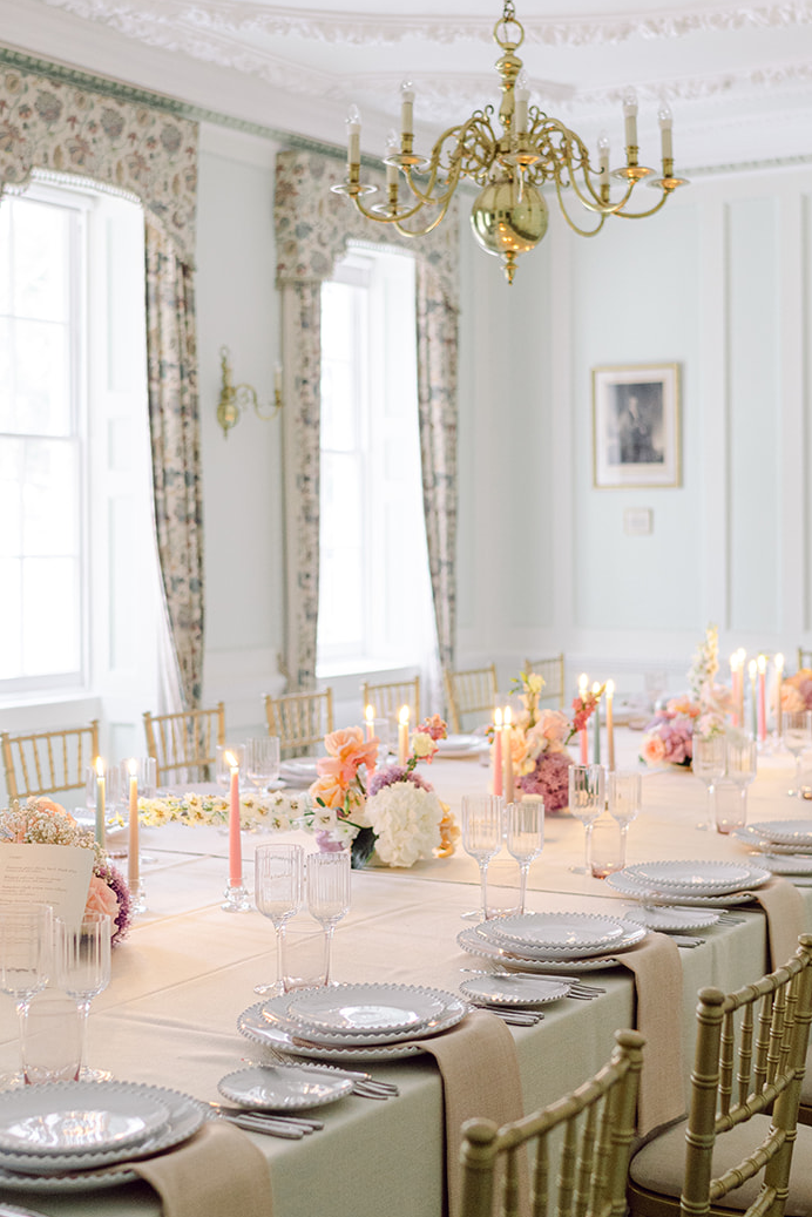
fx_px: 1826
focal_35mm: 54
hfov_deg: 25.1
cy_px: 530
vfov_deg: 36.8
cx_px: 448
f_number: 2
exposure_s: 1/100
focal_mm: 35
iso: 1000
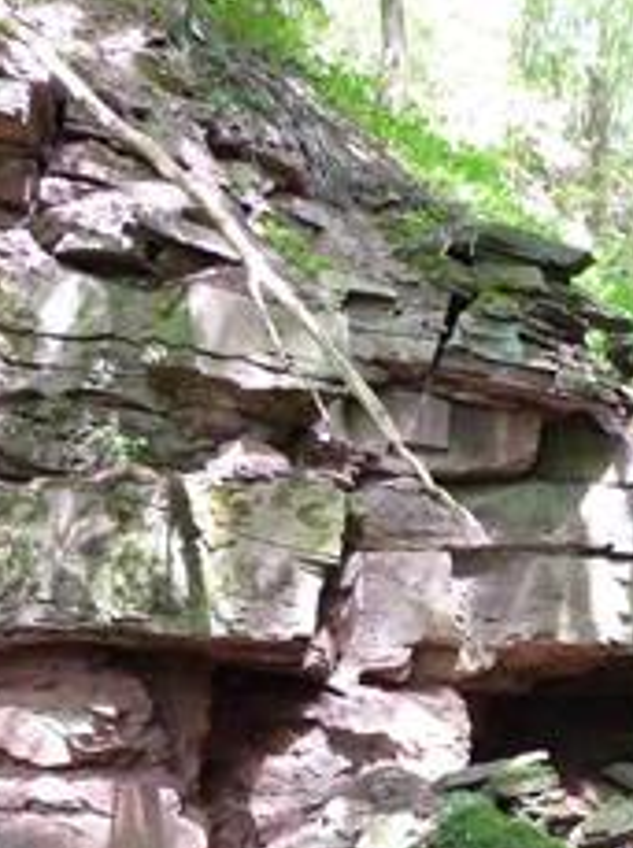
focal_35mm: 63
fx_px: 1540
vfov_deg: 28.8
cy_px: 848
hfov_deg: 22.3
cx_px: 640
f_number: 3.4
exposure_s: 1/20
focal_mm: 5
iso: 400
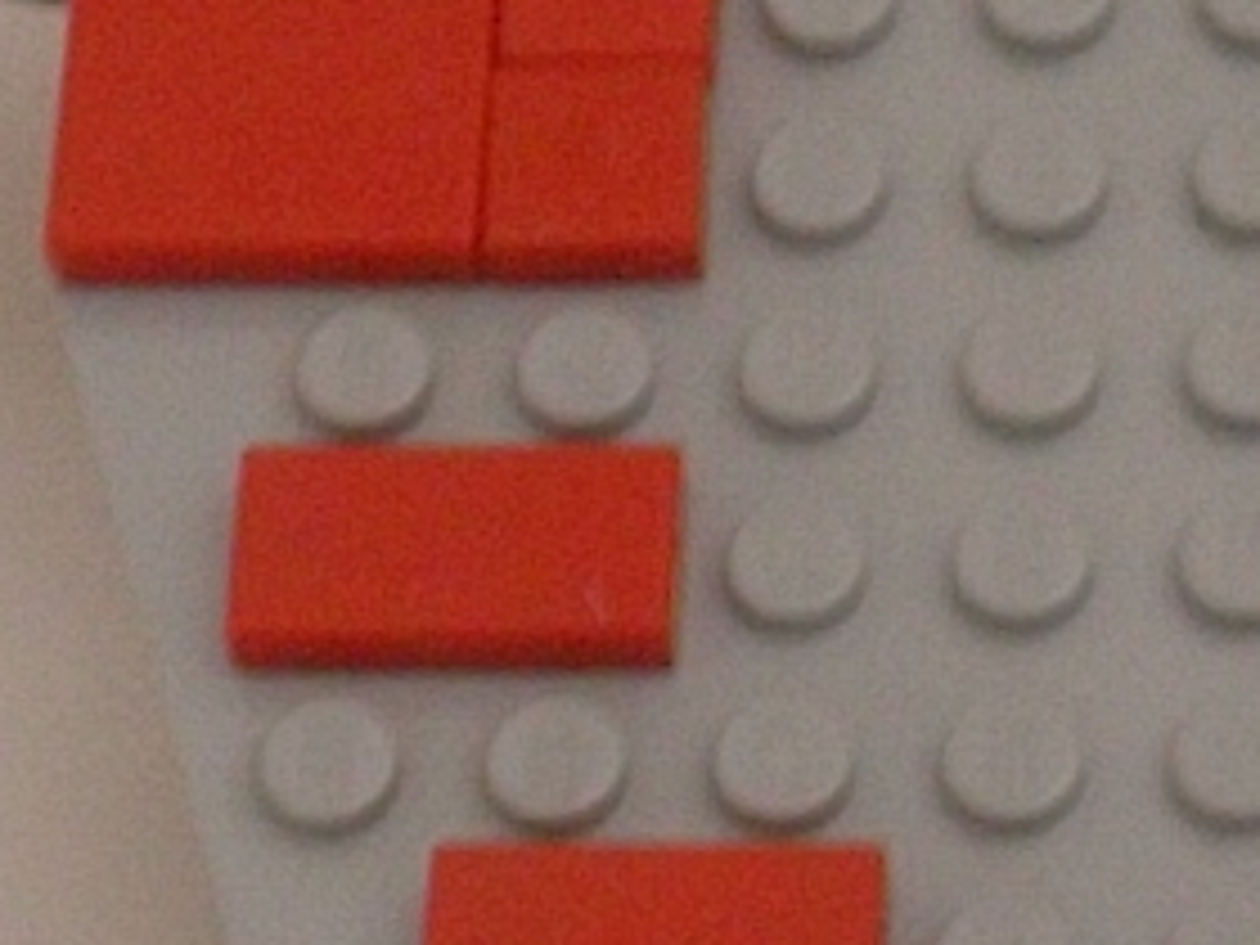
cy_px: 216
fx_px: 9355
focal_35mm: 257
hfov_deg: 7.7
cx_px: 1179
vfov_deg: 5.8
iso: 70
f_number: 2.9
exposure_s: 1/23.2
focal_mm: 6.7
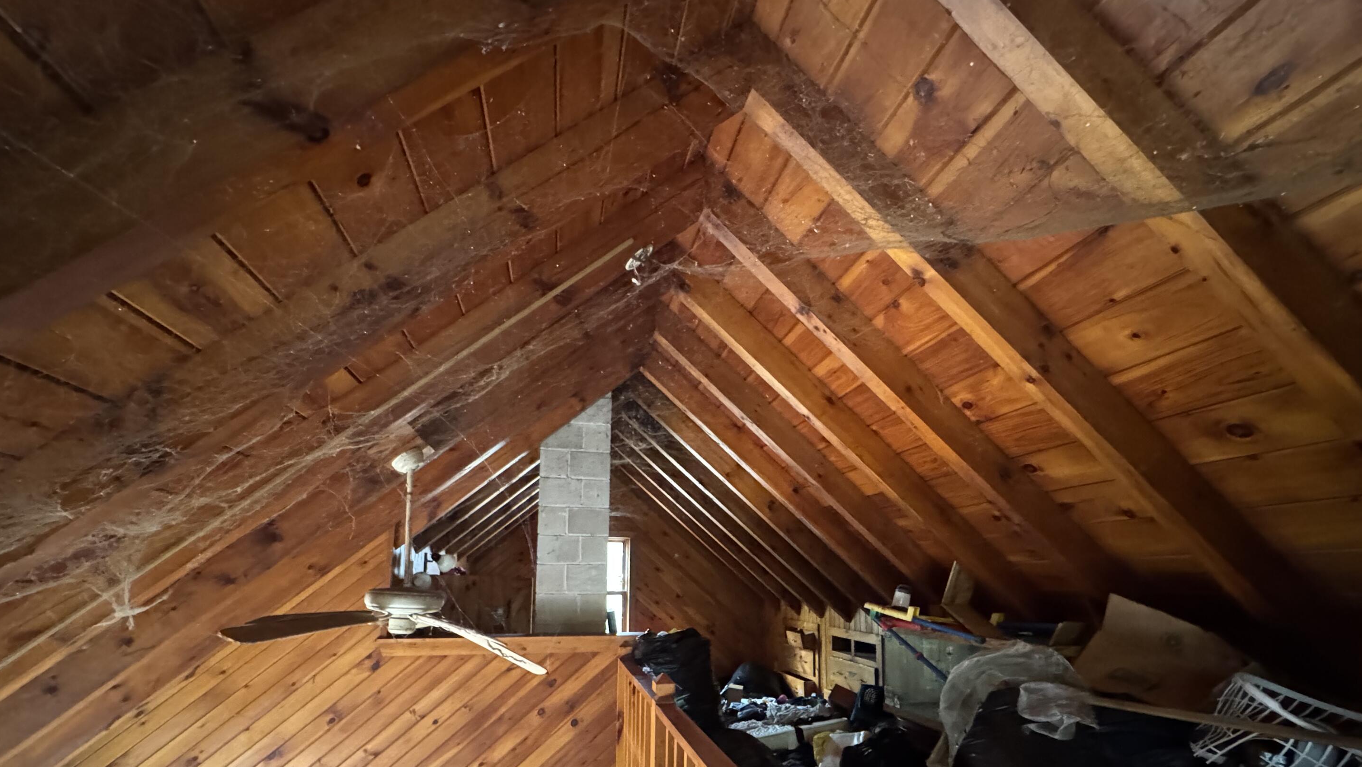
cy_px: 519
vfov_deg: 65.1
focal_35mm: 16
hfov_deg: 99.4
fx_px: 578
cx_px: 671
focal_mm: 2.22
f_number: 2.2
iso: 1600
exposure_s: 1/32
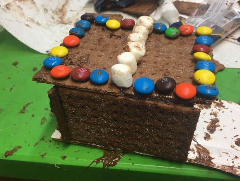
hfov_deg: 55.3
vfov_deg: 43.0
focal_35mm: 33
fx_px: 229
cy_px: 91
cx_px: 126
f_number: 2.2
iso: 50
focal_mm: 4.15
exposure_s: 1/30
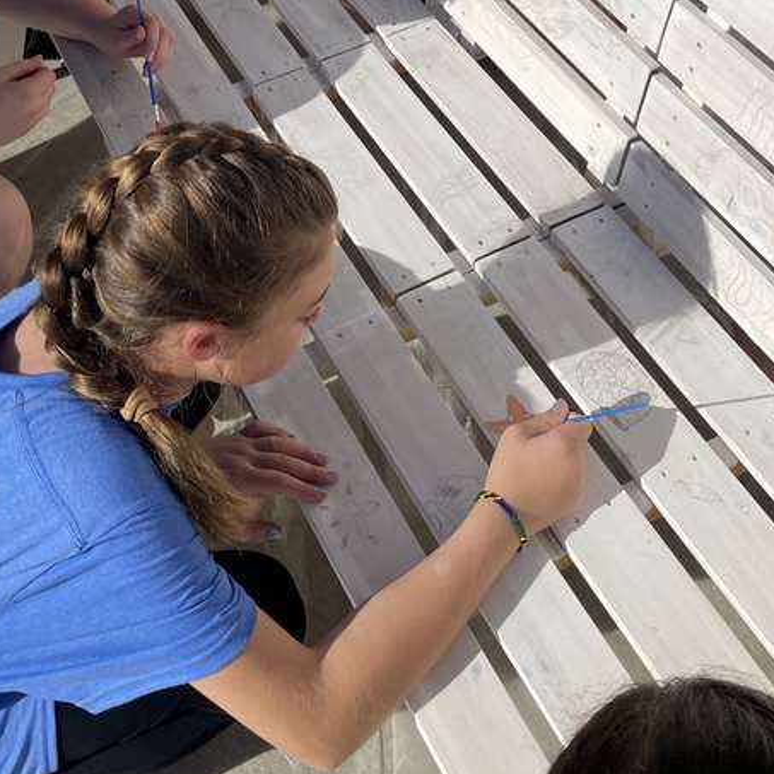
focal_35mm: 52
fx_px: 1315
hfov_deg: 32.5
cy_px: -27
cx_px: 260
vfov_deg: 30.2
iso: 32
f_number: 1.6
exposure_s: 1/6494
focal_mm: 4.2
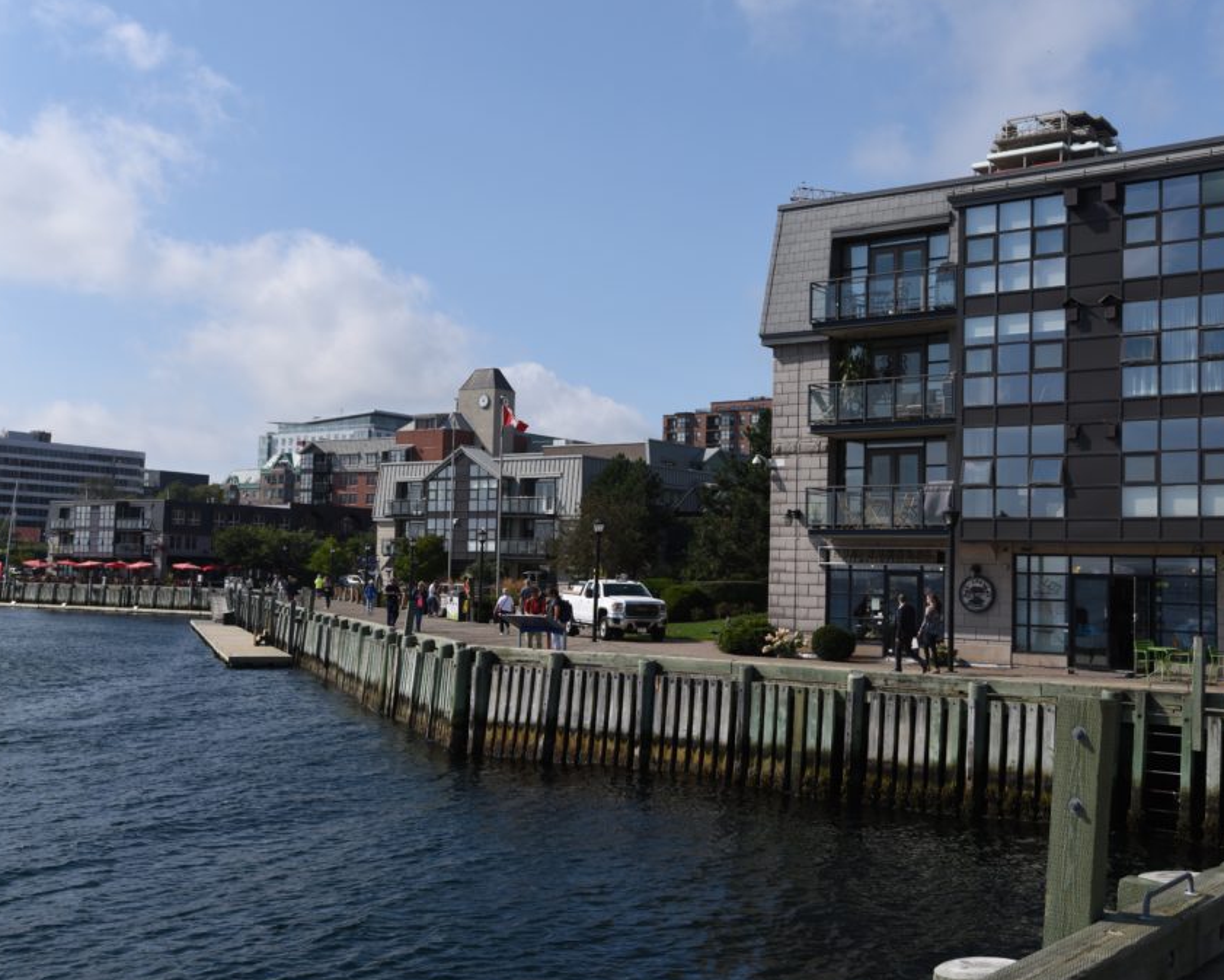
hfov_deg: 45.7
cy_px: 491
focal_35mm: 40
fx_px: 1449
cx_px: 684
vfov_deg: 37.3
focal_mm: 35
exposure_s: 1/400
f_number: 11
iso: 200
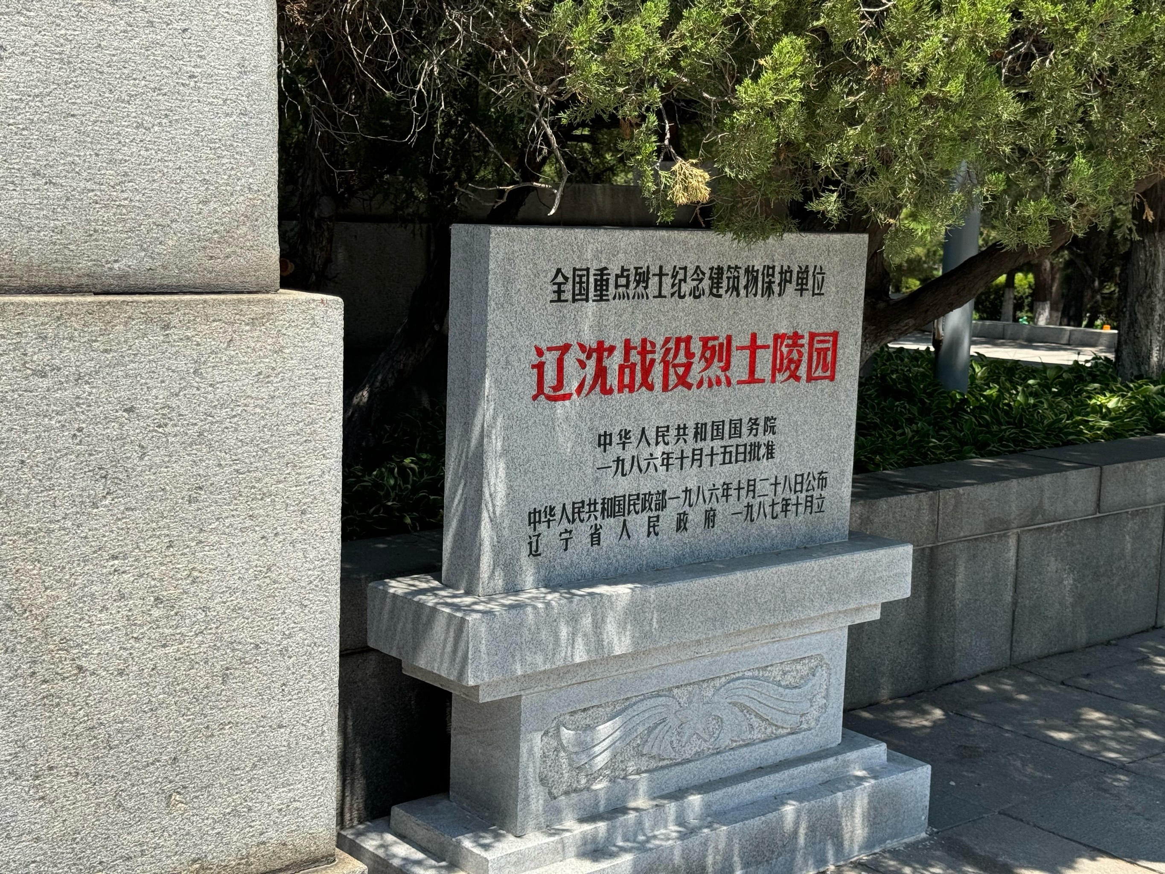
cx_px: 582
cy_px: 437
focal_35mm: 48
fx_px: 1616
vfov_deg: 30.3
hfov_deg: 39.7
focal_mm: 6.76
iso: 64
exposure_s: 1/2959
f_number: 1.78
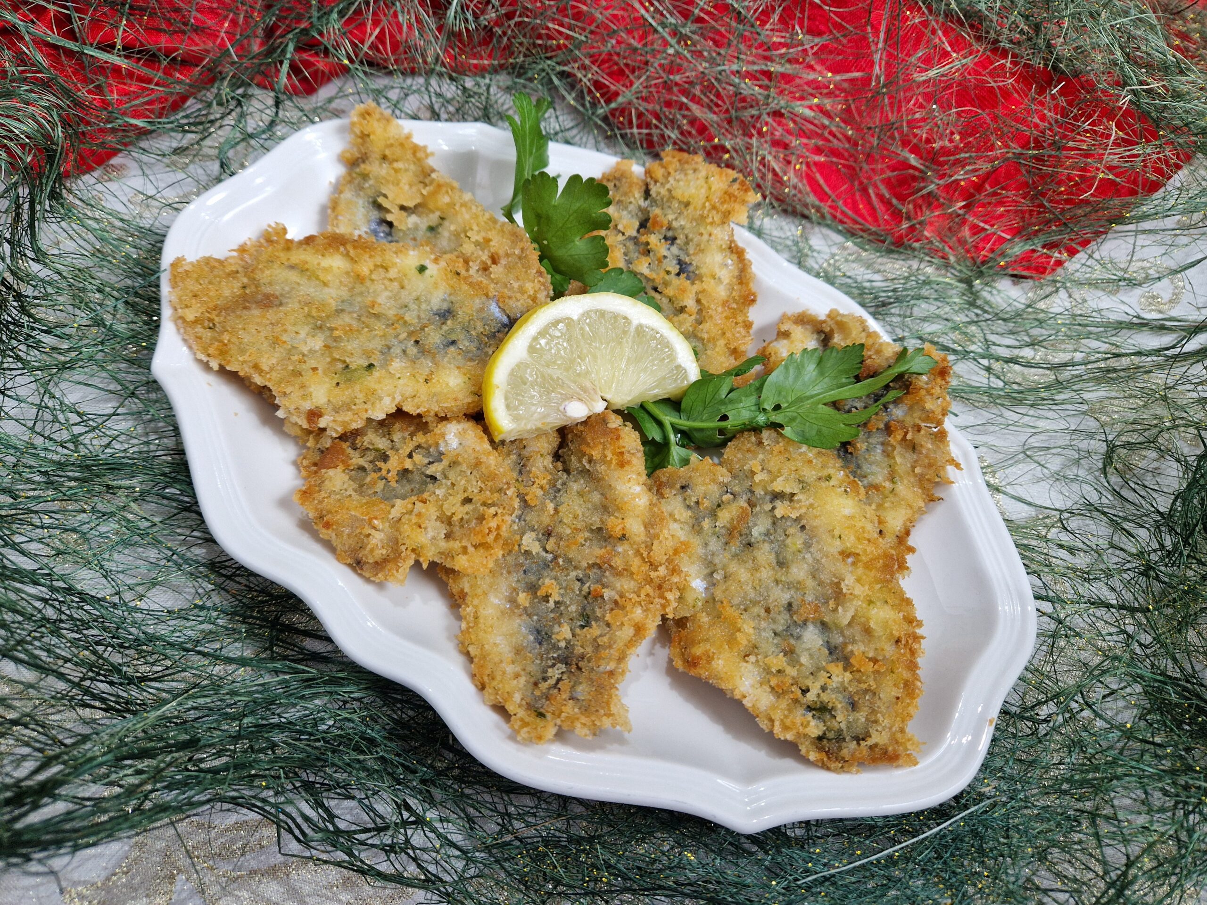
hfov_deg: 73.9
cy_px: 452
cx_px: 604
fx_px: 802
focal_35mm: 23
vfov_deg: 58.9
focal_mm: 5.4
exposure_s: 1/180
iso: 160
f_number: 1.8
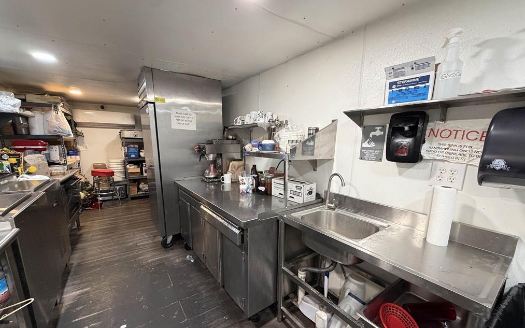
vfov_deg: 74.6
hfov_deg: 101.5
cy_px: 181
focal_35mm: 15
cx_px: 263
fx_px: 215
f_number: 2.2
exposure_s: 1/60
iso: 320
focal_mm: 2.22
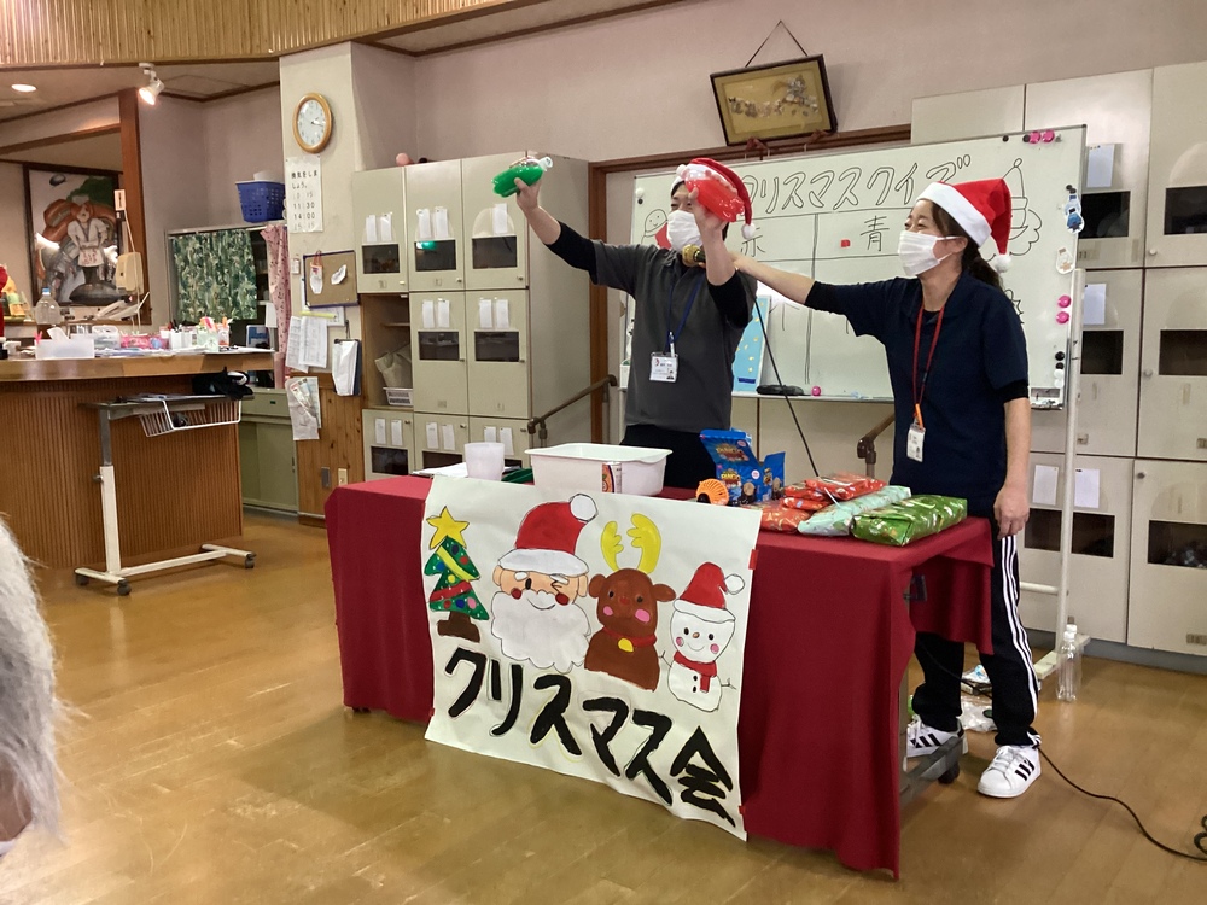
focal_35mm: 31
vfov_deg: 45.4
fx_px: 1081
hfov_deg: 58.4
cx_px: 604
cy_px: 452
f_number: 2.4
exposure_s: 1/60
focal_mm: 3.3
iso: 320
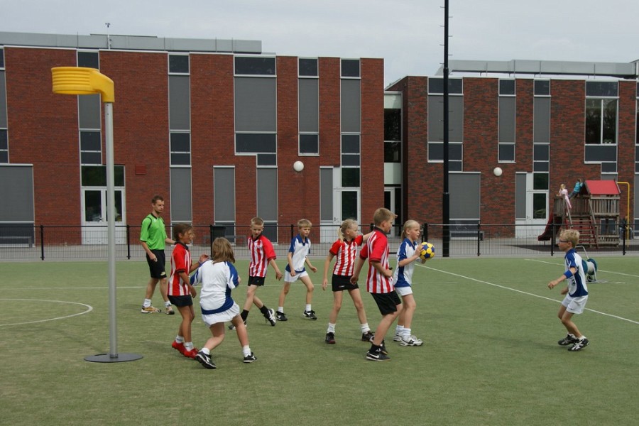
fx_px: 745
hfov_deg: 46.4
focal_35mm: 42
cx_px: 320
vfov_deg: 31.9
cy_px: 213
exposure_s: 1/500
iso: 100
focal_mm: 28
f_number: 6.3
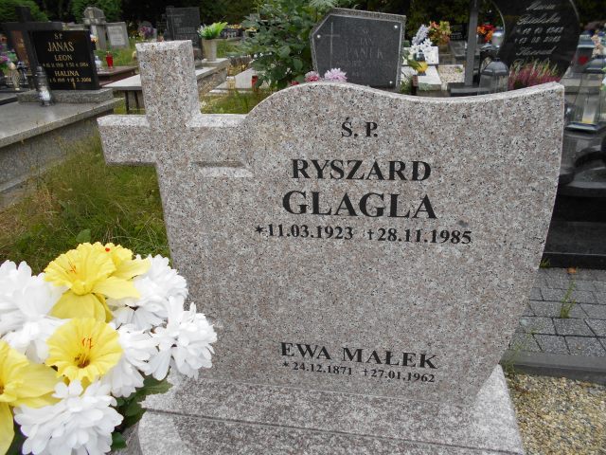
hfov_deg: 67.3
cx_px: 303
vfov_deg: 53.1
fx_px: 455
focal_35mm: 26
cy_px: 228
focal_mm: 4.6
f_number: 3.2
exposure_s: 1/200
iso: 80
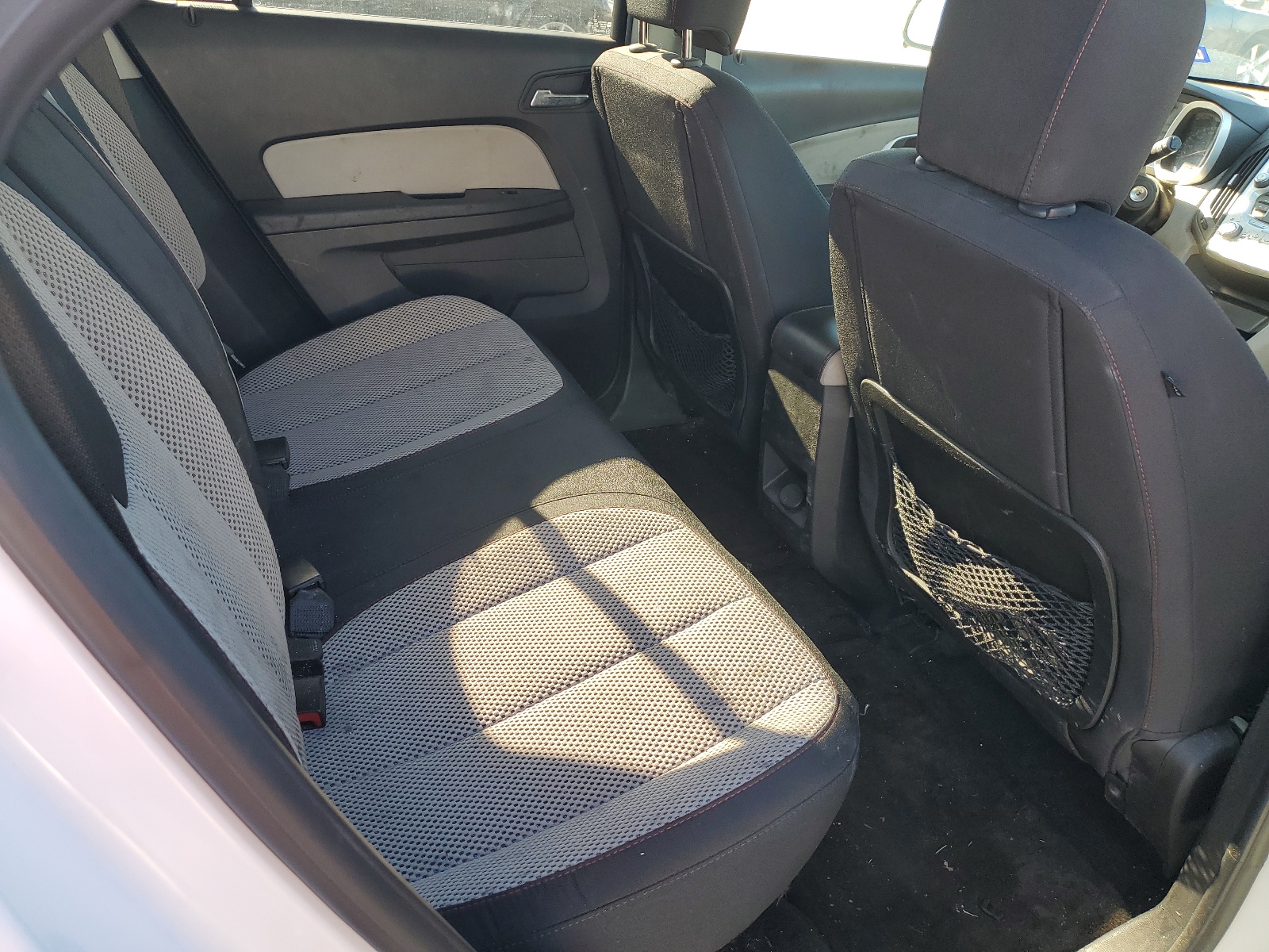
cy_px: 476
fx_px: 953
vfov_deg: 53.1
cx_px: 634
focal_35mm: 26
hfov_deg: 67.3
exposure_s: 1/141
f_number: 1.5
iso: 50
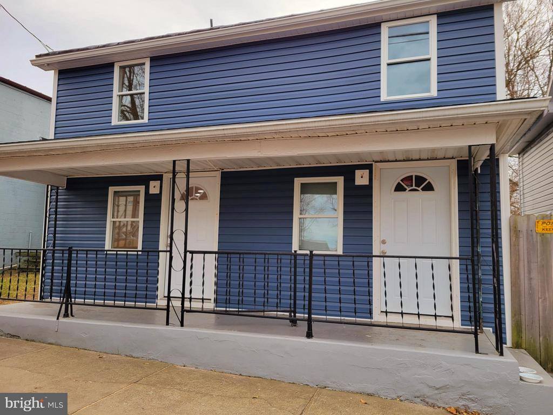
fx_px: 415
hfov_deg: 67.3
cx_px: 276
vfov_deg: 53.1
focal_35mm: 26
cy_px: 208
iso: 40
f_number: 1.8
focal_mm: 5.4
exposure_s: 1/417
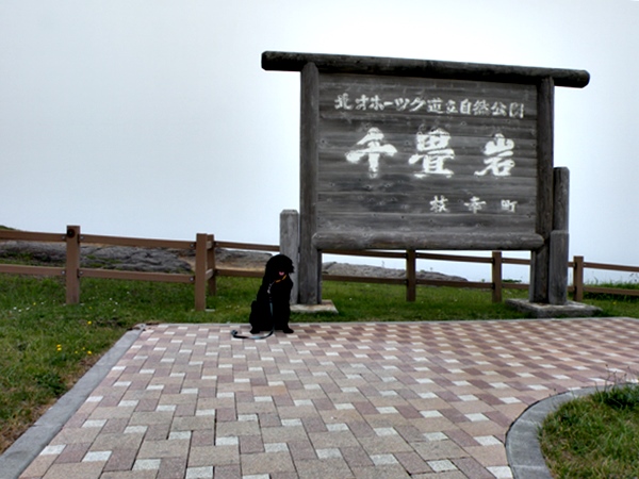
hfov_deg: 65.3
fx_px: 498
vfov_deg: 51.4
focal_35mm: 27
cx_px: 320
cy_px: 240
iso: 64
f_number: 7.1
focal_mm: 4.7
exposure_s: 1/261
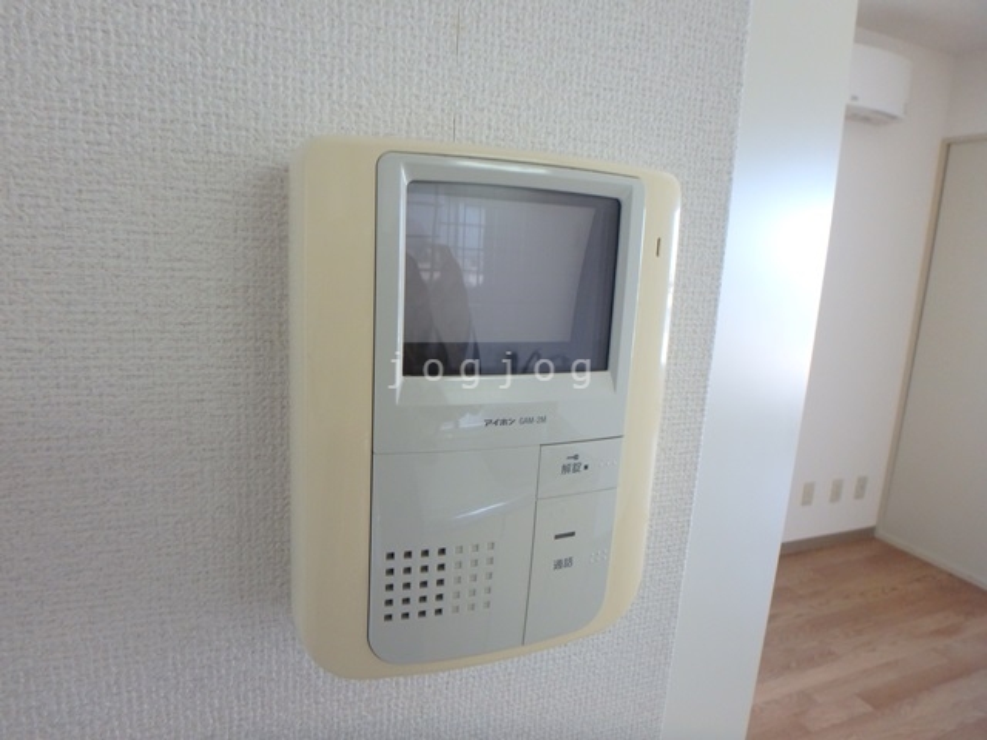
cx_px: 494
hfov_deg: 79.0
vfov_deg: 63.4
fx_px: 599
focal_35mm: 21
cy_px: 370
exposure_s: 1/30
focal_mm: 3.7
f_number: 3.5
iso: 250
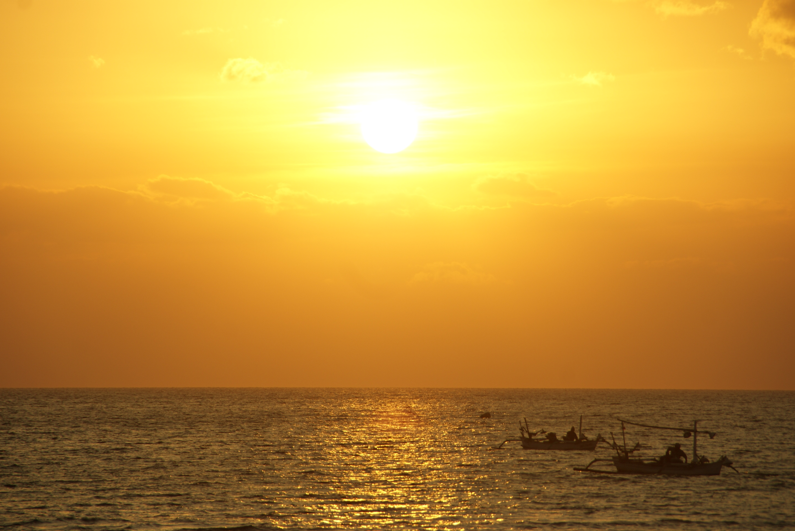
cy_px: 266
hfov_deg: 6.9
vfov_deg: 4.6
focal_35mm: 300
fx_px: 6630
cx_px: 398
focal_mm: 200
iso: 100
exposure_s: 1/500
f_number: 8
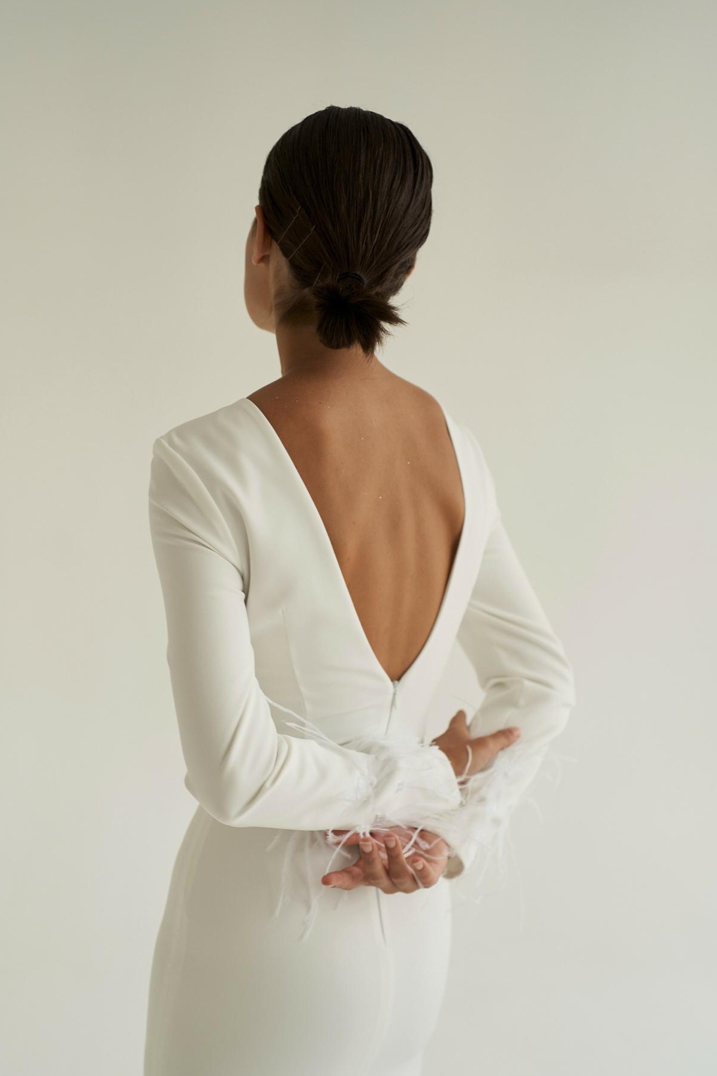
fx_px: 1165
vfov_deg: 49.6
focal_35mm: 39
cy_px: 557
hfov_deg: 34.2
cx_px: 331
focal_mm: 35
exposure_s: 1/250
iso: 250
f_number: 2.8
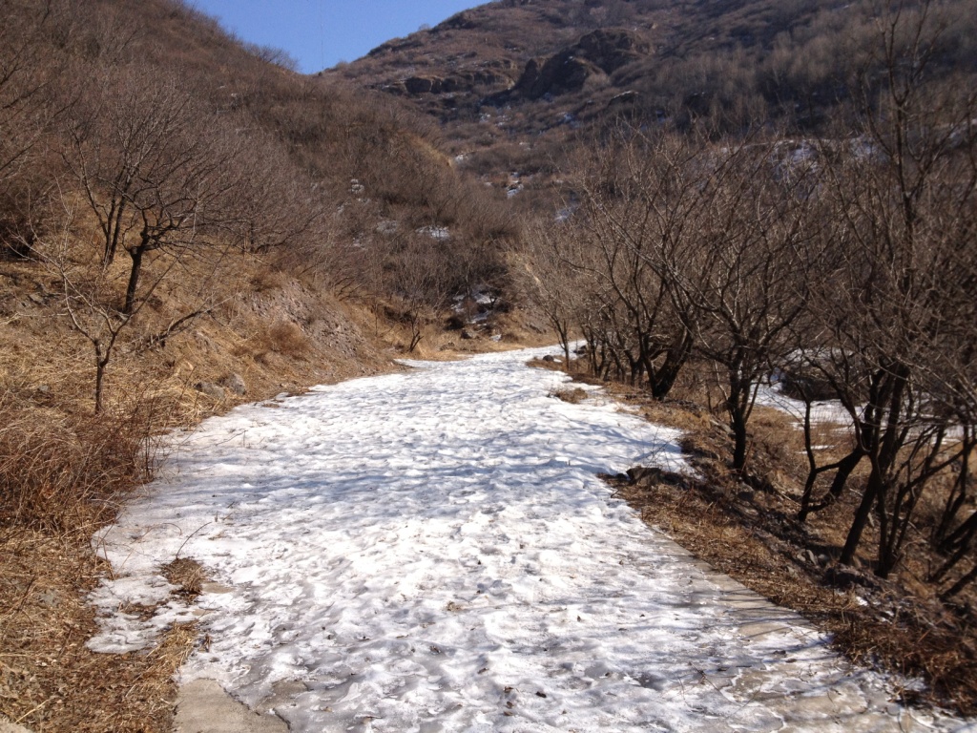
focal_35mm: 35
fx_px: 988
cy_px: 366
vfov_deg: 40.7
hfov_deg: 52.6
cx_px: 488
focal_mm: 4.28
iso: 64
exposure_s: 1/1783
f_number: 2.4
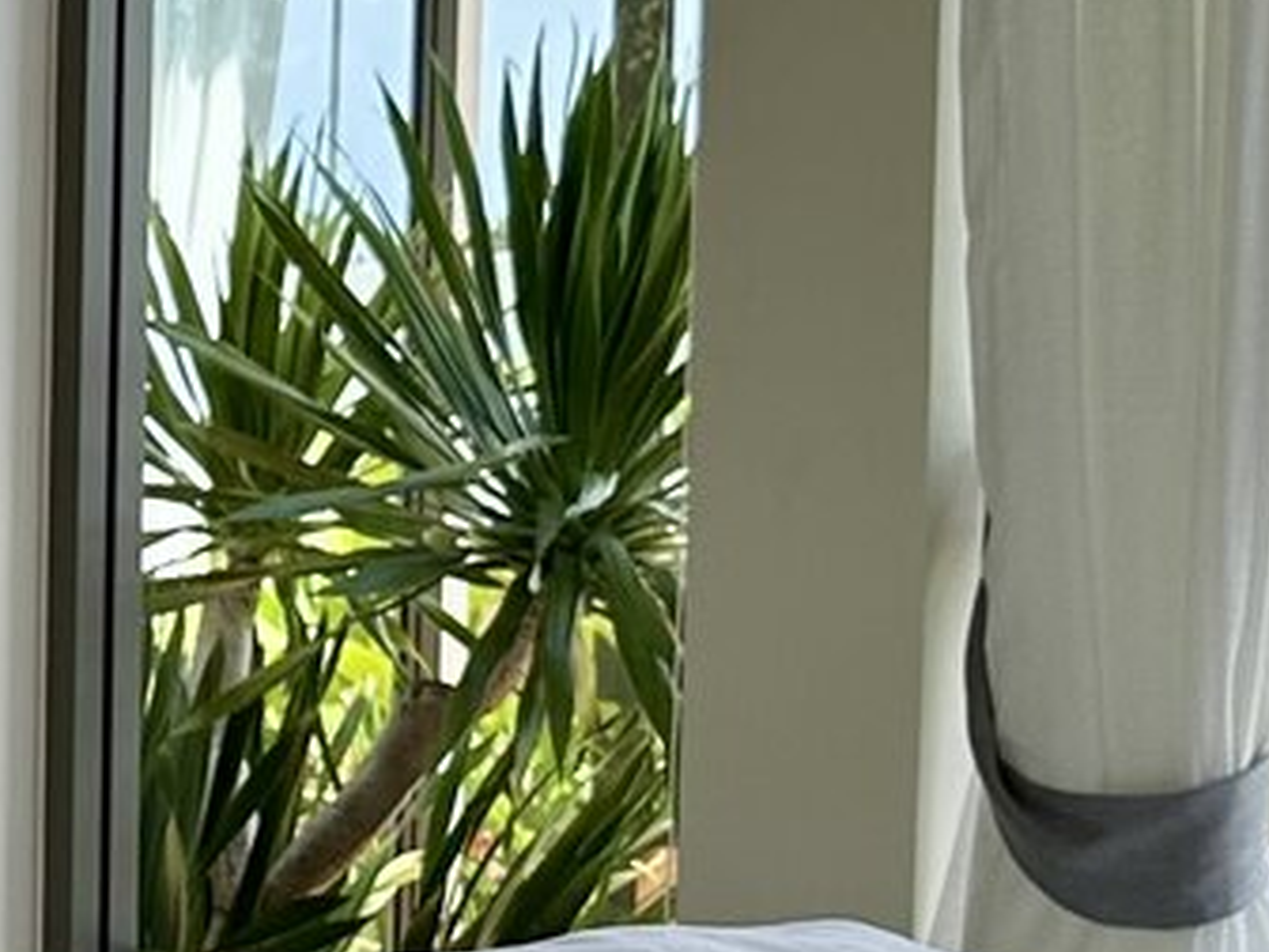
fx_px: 5022
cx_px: -1193
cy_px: 1001
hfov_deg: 12.8
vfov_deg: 10.7
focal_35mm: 137
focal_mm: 6.86
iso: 80
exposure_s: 1/690
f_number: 1.78
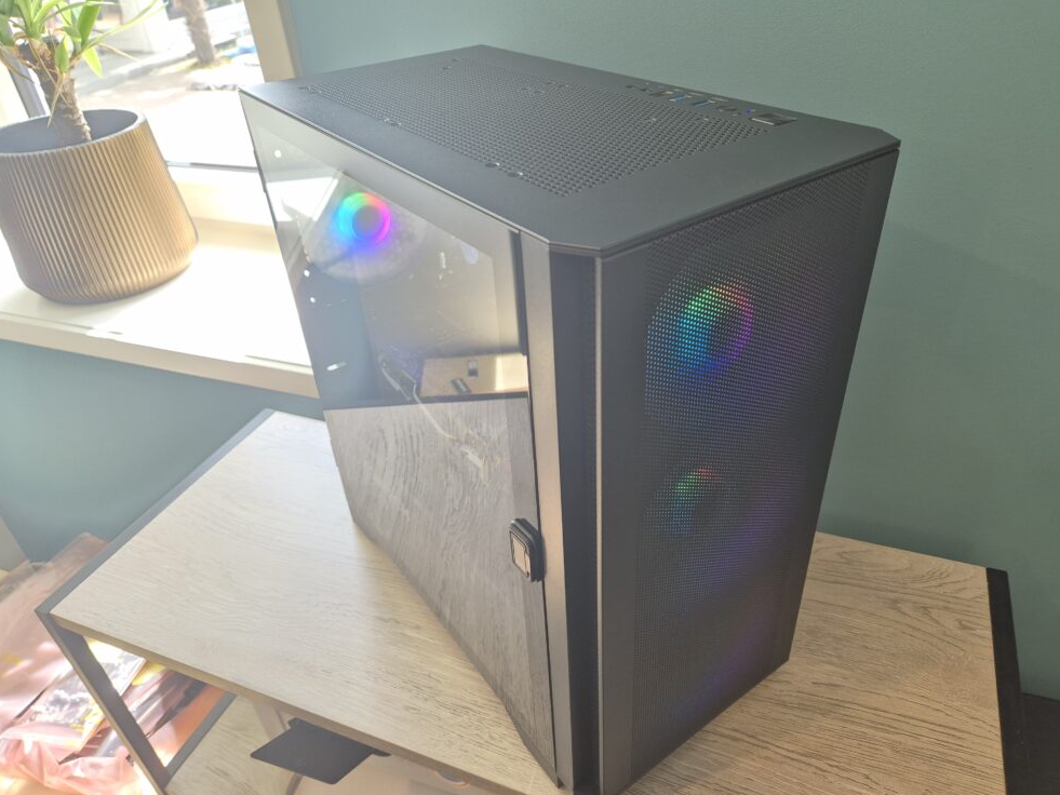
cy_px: 413
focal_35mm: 24
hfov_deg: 71.6
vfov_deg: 56.8
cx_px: 548
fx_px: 735
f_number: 1.8
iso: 80
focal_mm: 5.4
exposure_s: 1/100
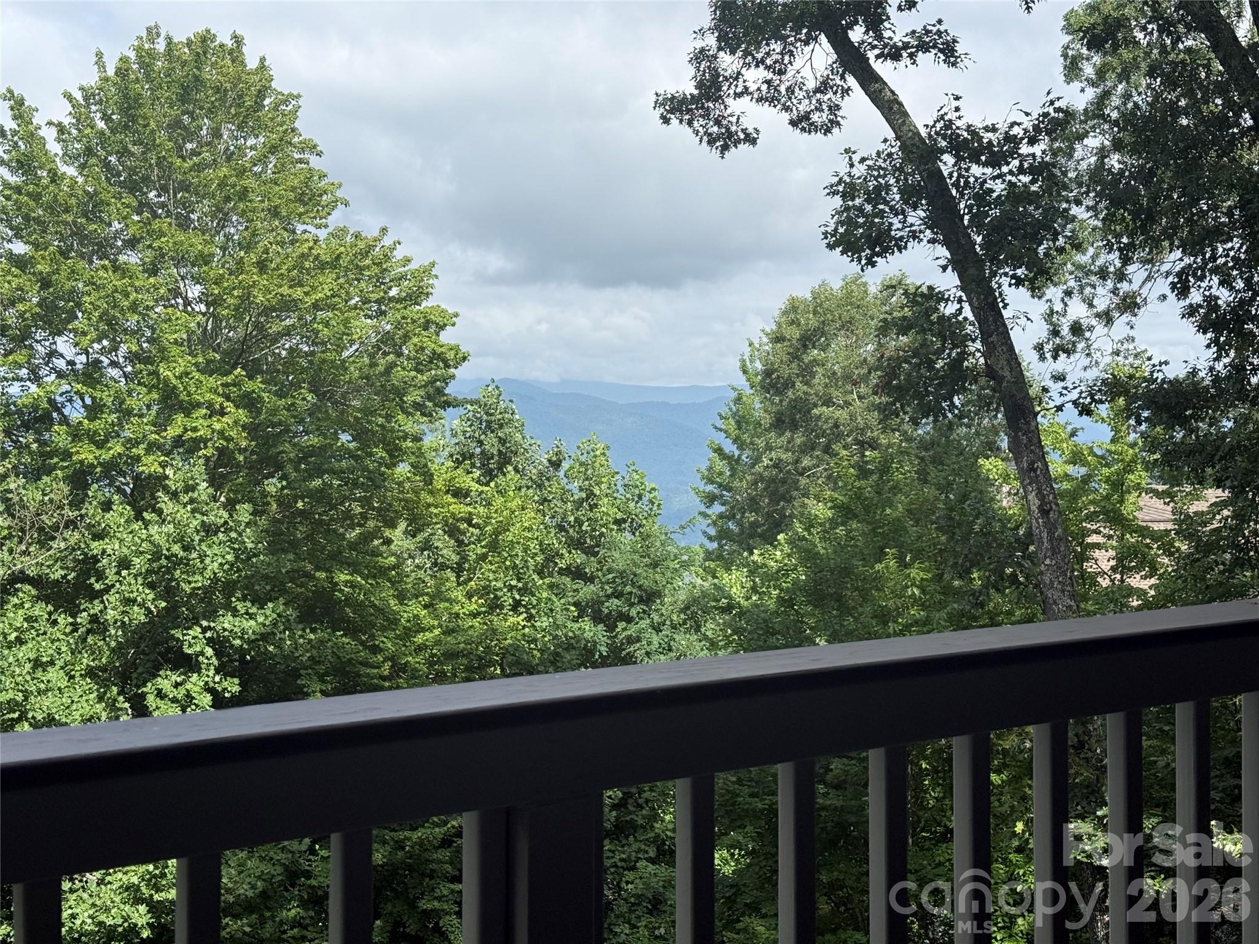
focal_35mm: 48
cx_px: 630
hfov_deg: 39.7
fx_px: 1746
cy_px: 472
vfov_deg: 30.3
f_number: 1.78
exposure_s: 1/3096
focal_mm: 6.76
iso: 64
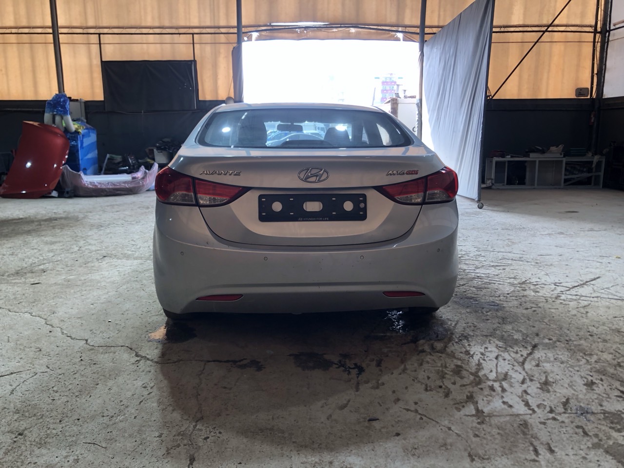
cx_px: 312
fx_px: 505
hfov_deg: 63.4
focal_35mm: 28
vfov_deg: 49.7
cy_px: 234
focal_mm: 3.99
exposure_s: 1/120
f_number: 1.8
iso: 50
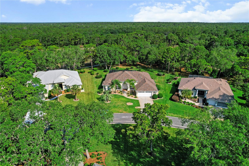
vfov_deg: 57.2
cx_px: 124
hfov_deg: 78.6
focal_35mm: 22
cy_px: 83
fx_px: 152
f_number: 2.8
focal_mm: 8.38
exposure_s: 1/4000
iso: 110
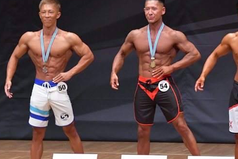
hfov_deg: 5.2
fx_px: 2643
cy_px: 79
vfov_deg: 3.4
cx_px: 149
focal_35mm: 400
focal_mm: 170
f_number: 5.6
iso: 6400
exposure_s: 1/400
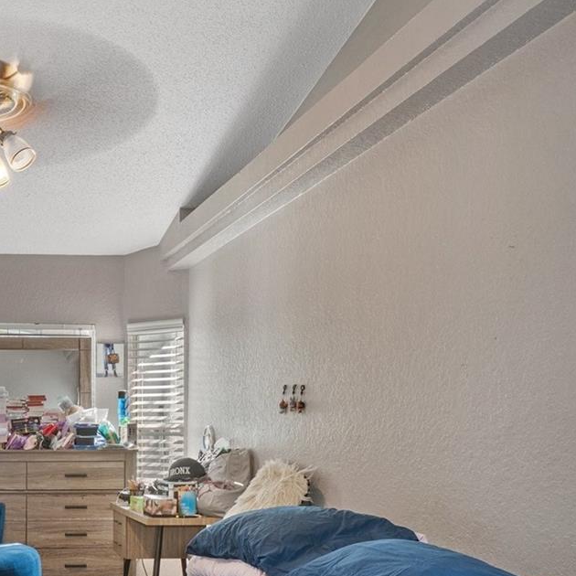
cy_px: 411
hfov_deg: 35.6
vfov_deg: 39.2
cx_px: -16
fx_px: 792
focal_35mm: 42
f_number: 8
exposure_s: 3.2
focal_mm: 13
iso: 320
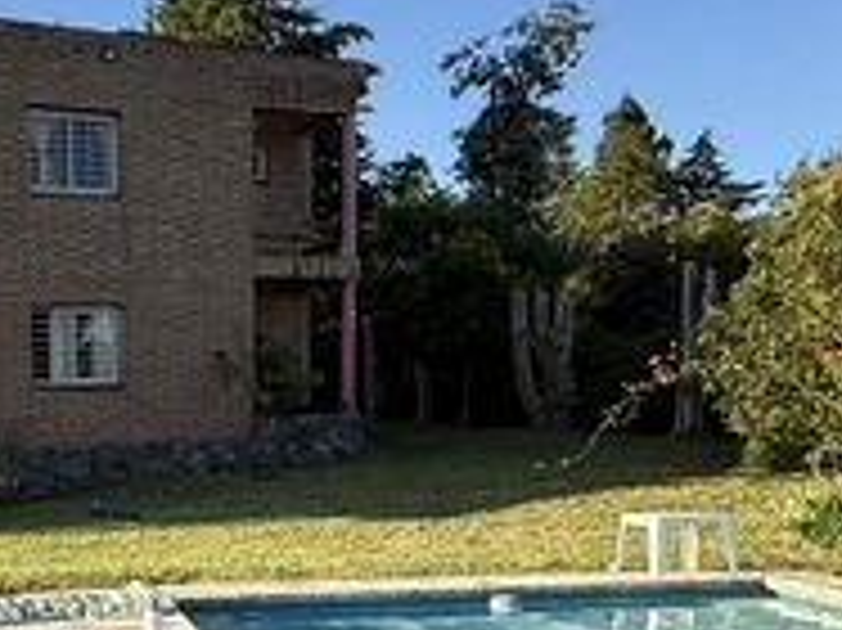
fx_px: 802
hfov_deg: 47.7
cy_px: 513
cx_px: 36
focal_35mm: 33
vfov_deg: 40.9
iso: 50
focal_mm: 2.22
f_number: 2.2
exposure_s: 1/531
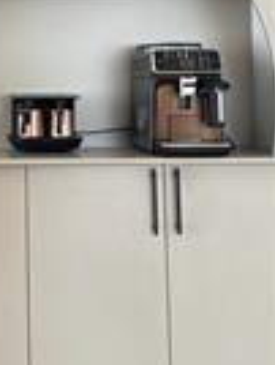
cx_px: -142
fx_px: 781
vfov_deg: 26.3
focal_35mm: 74
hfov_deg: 17.8
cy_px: 159
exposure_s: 1/121
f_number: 1.78
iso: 200
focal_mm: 6.86
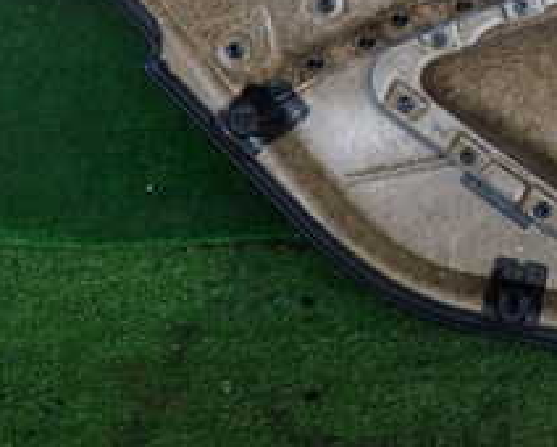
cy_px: -118
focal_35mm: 69
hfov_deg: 26.1
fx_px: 1139
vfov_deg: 20.5
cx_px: 554
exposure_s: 1/125
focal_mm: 4.5
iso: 100
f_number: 2
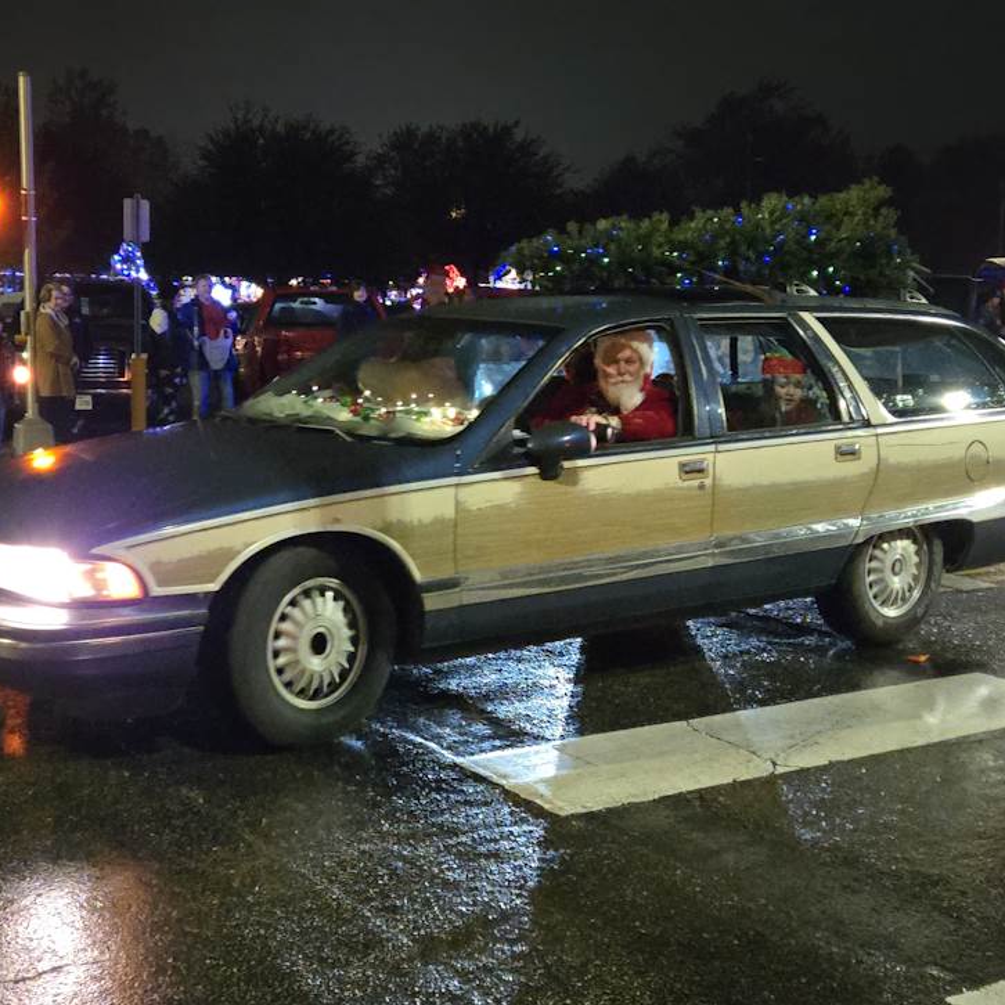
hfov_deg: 57.2
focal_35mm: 28
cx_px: 460
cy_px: 507
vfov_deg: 57.3
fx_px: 920
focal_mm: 5.4
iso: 2000
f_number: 1.8
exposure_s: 1/60
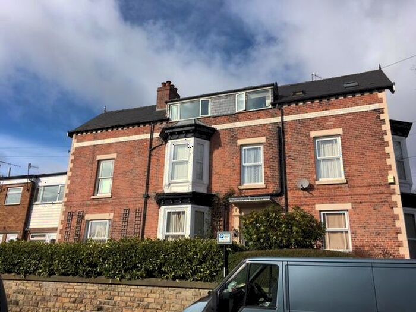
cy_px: 156
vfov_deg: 48.2
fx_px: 349
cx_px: 208
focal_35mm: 29
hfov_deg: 61.7
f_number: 2.2
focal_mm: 4.15
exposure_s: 1/2404
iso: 25
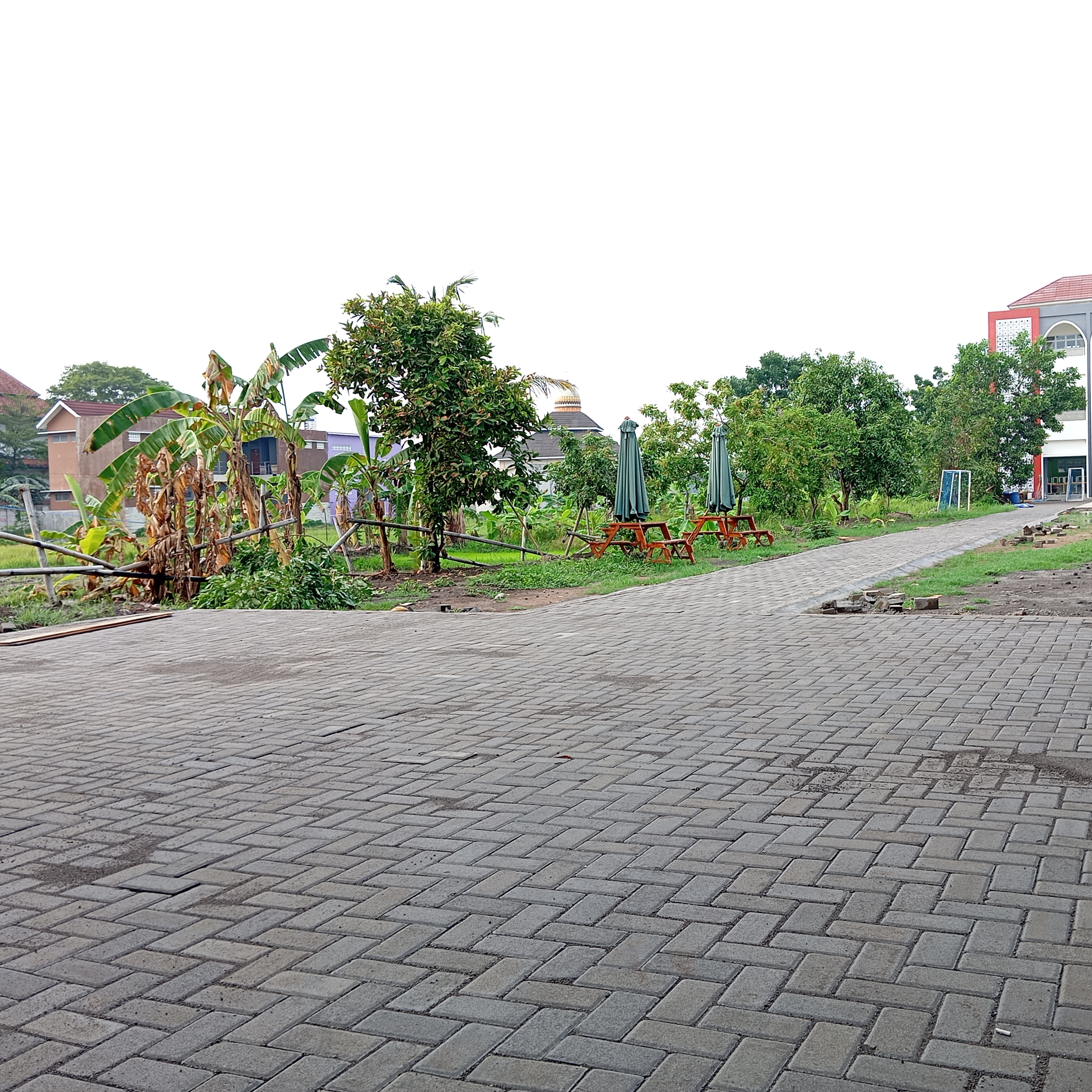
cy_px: 547
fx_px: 1178
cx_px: 676
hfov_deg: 49.3
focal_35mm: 33
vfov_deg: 49.7
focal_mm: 4.22
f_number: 1.8
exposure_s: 1/157
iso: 109
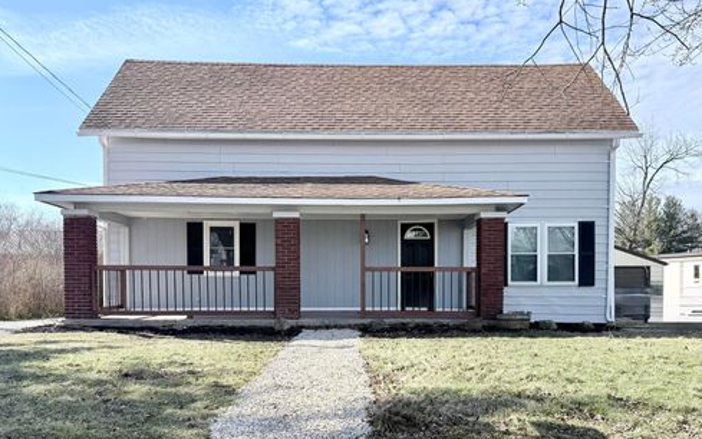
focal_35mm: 26
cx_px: 356
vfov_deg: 47.6
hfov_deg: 70.4
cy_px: 243
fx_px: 498
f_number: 1.78
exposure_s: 1/3759
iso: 100
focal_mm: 6.76
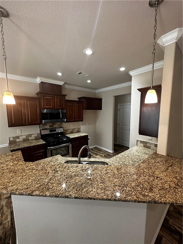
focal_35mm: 14
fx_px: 99
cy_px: 122
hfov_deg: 85.7
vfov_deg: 102.1
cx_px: 92
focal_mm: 2.22
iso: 160
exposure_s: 1/60
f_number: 2.2
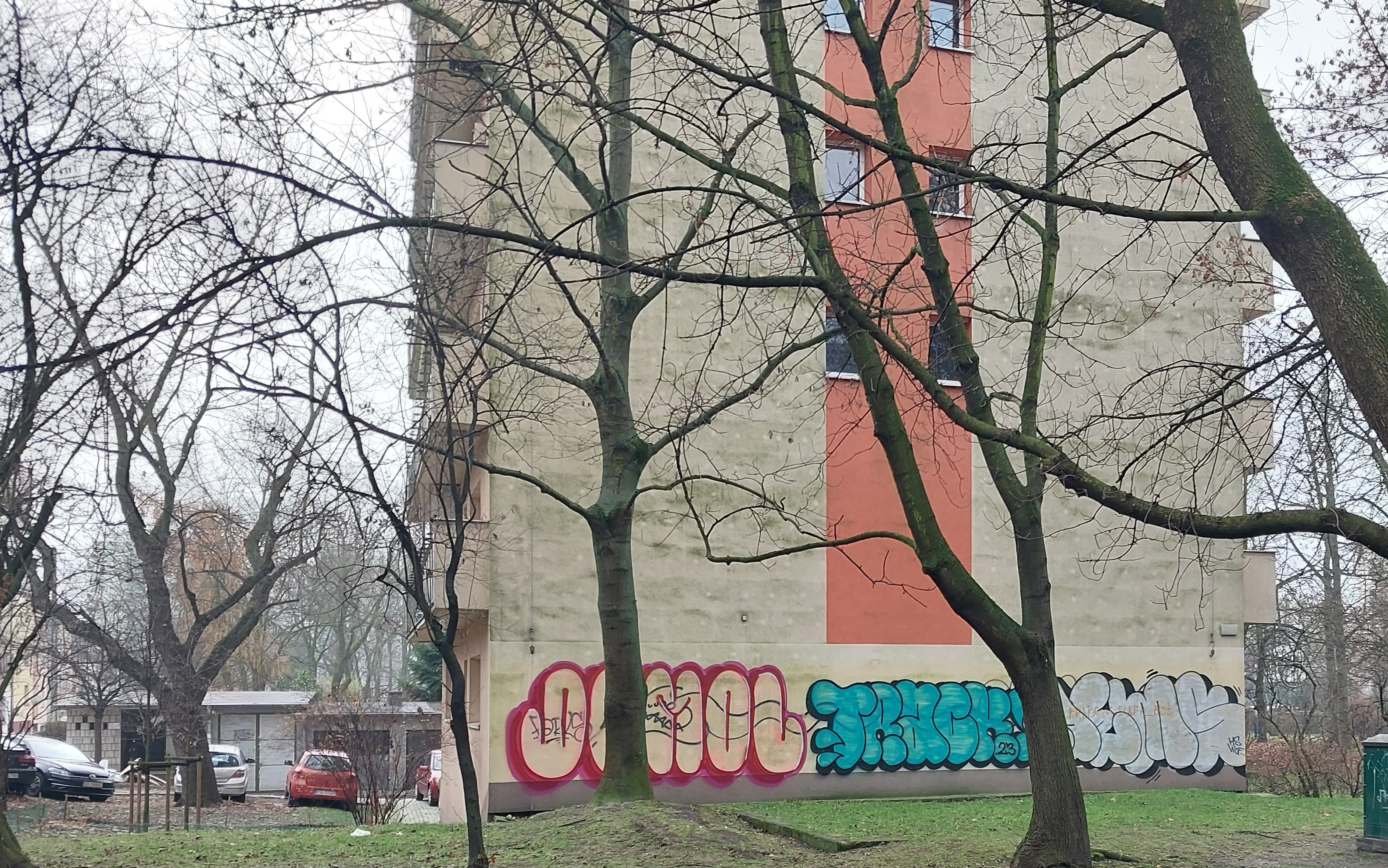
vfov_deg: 30.7
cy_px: 648
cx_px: 848
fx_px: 1551
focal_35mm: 41
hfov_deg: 47.9
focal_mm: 4.6
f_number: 1.8
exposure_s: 1/50
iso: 20
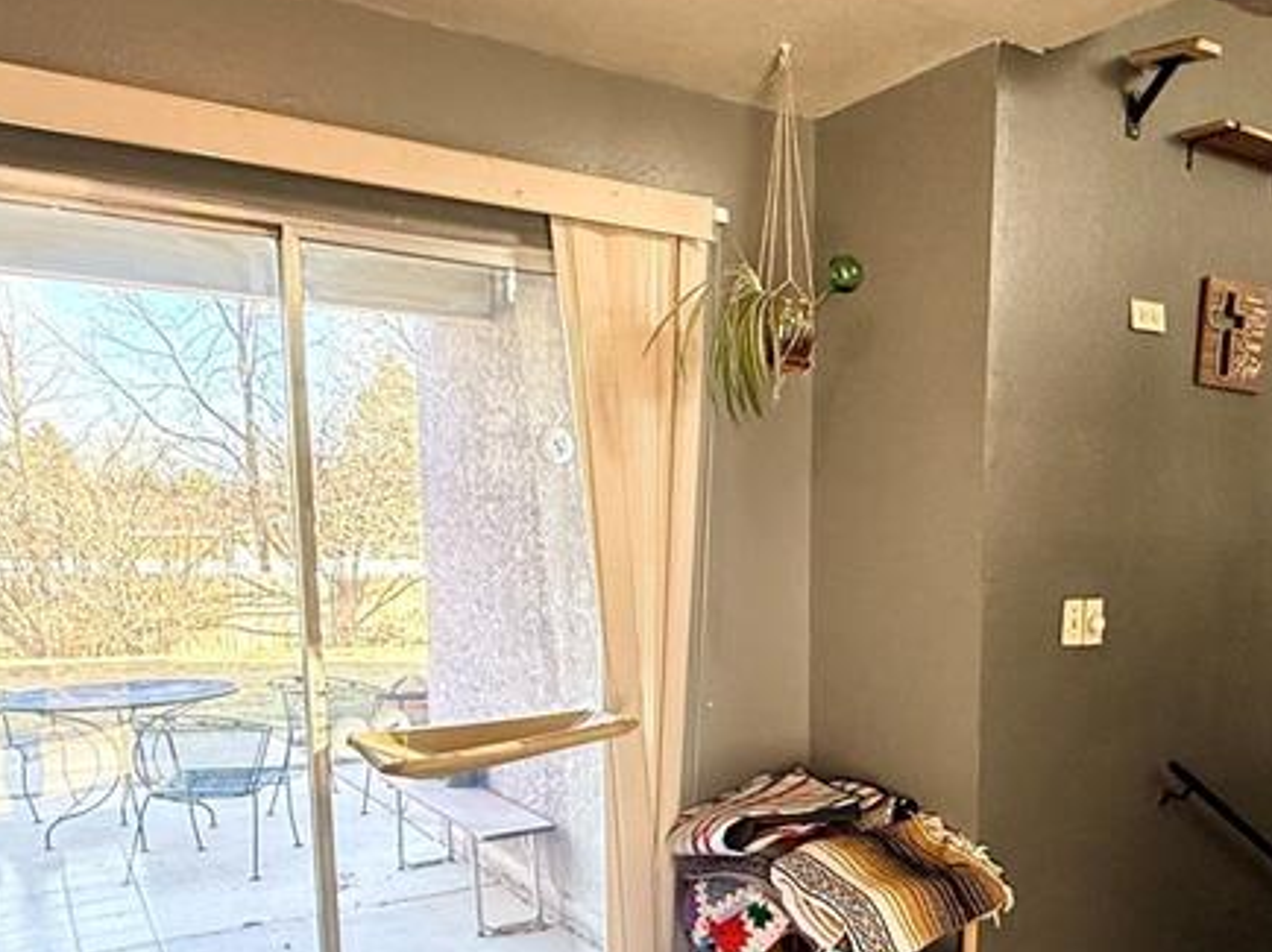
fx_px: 1212
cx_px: 923
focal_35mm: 33
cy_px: 702
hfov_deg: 53.4
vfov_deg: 41.8
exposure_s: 1/120
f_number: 2.2
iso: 200
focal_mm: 2.22
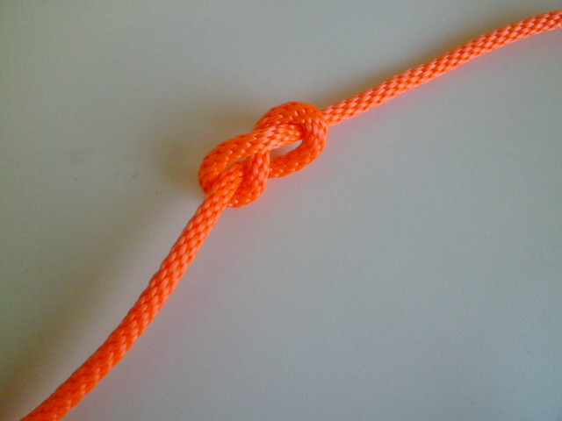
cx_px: 281
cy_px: 210
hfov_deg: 69.4
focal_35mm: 25
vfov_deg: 54.9
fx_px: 406
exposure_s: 1/200
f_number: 4
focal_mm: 4.5
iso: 800
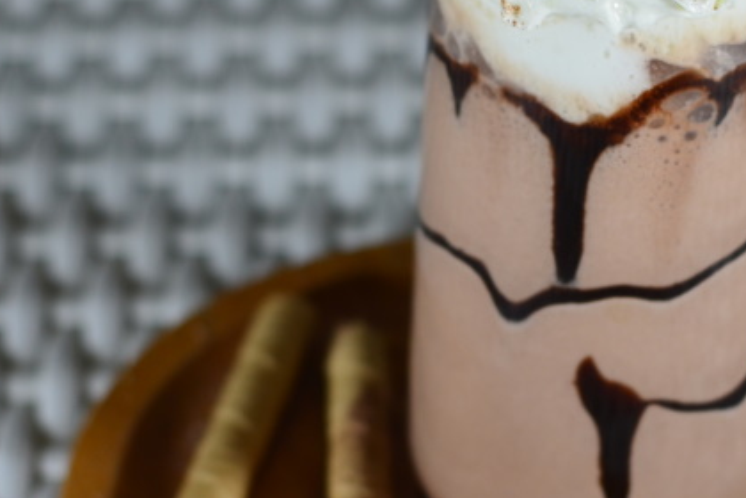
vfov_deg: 7.7
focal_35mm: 178
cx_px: 577
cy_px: 244
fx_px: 3688
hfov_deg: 11.5
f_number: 2.8
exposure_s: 1/180
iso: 250
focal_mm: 50
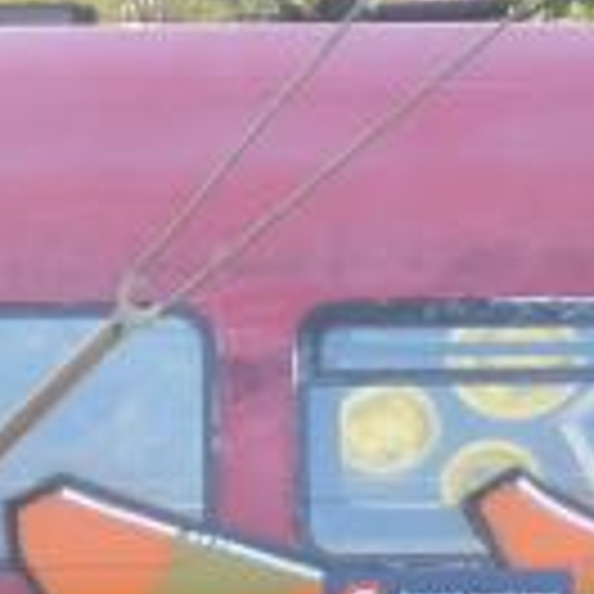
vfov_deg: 4.4
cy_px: 776
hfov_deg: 4.4
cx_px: 864
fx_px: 7630
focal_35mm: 393
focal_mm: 22.9
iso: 160
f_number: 5
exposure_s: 1/80
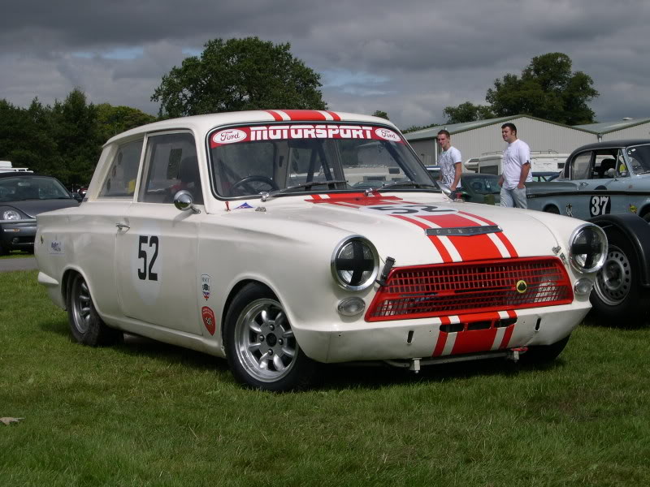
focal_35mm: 67
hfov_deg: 29.0
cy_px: 244
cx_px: 325
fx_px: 1258
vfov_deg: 21.9
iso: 100
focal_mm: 14.2
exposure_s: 1/264
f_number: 10
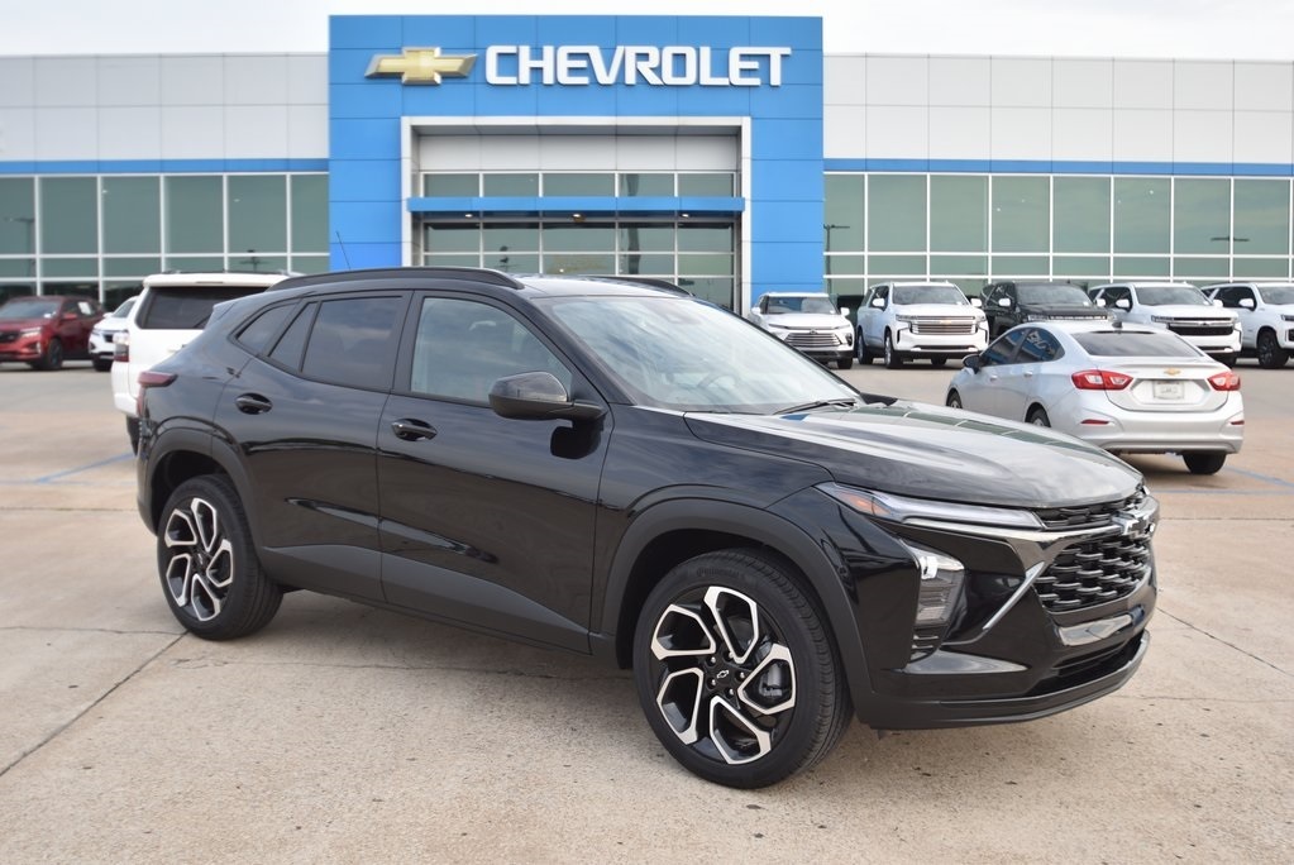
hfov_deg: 53.1
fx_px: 1295
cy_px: 432
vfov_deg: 36.9
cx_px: 647
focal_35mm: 36
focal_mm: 24
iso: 100
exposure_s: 1/160
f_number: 4.5
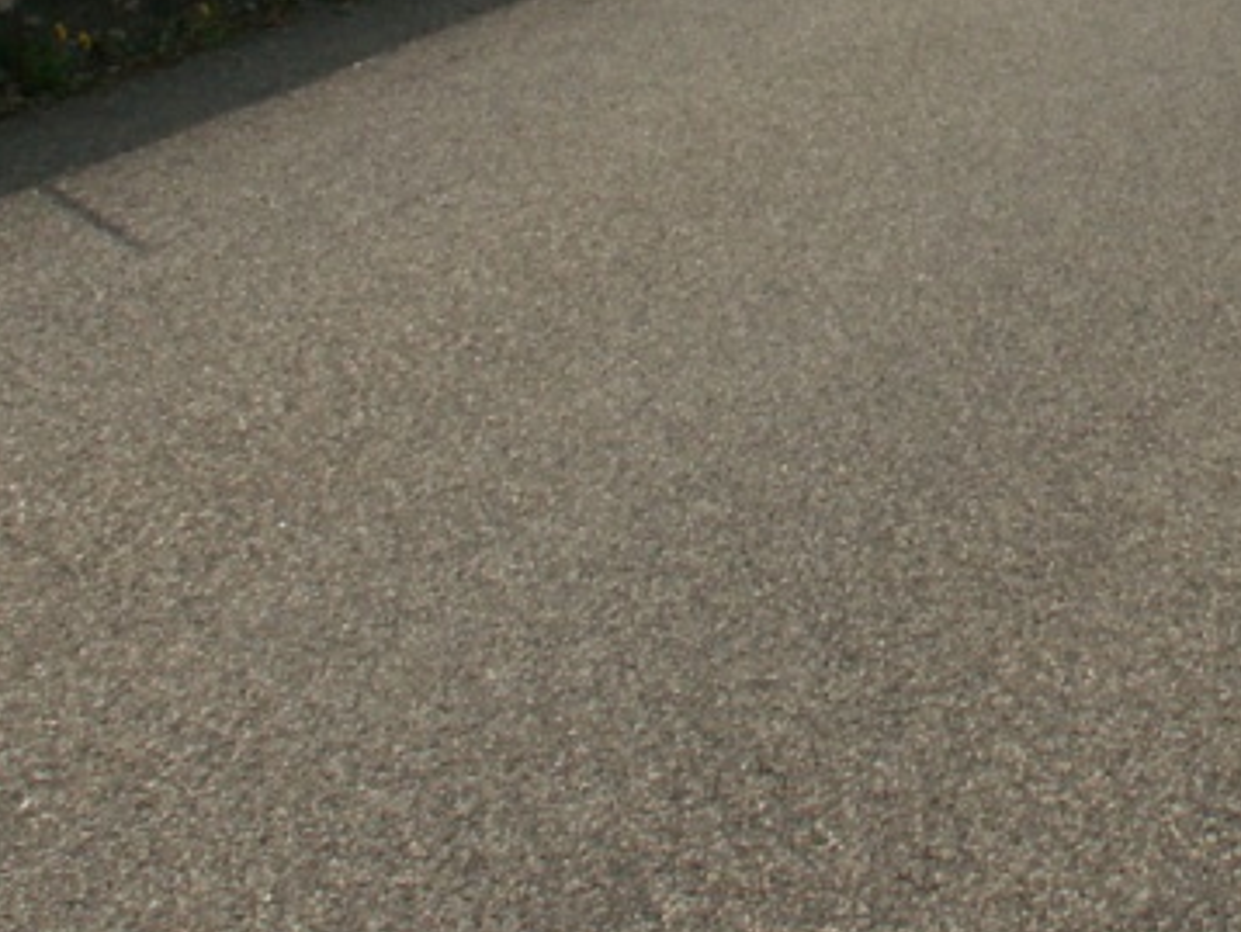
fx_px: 3587
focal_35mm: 100
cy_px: -249
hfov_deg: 19.1
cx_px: 1203
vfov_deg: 14.3
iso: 50
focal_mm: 5.86
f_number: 7.1
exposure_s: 1/200
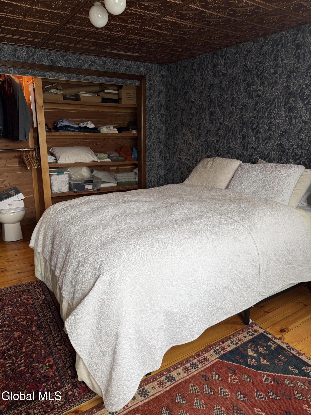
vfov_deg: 71.6
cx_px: 156
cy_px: 208
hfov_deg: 56.8
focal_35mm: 24
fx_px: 287
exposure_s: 1/60
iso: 125
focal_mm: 6.76
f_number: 1.78
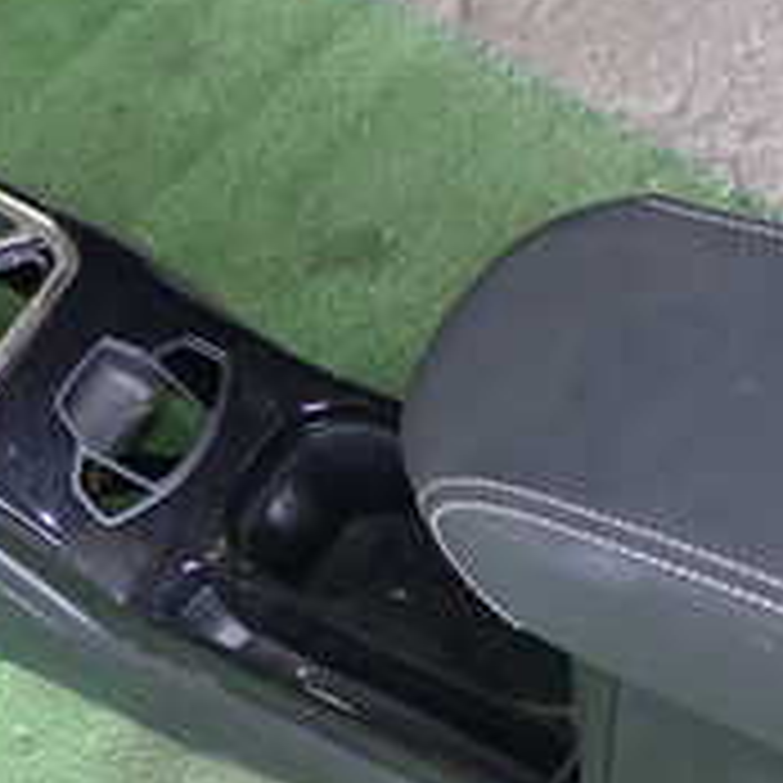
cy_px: 585
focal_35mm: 110
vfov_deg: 15.8
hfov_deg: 15.8
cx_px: 207
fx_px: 2815
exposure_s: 1/40
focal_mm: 6.37
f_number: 2.5
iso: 200
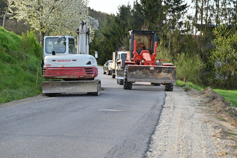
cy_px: 79
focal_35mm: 81
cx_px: 118
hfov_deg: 25.1
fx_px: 533
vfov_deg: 16.9
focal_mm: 81
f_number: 5.6
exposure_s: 1/250
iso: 180
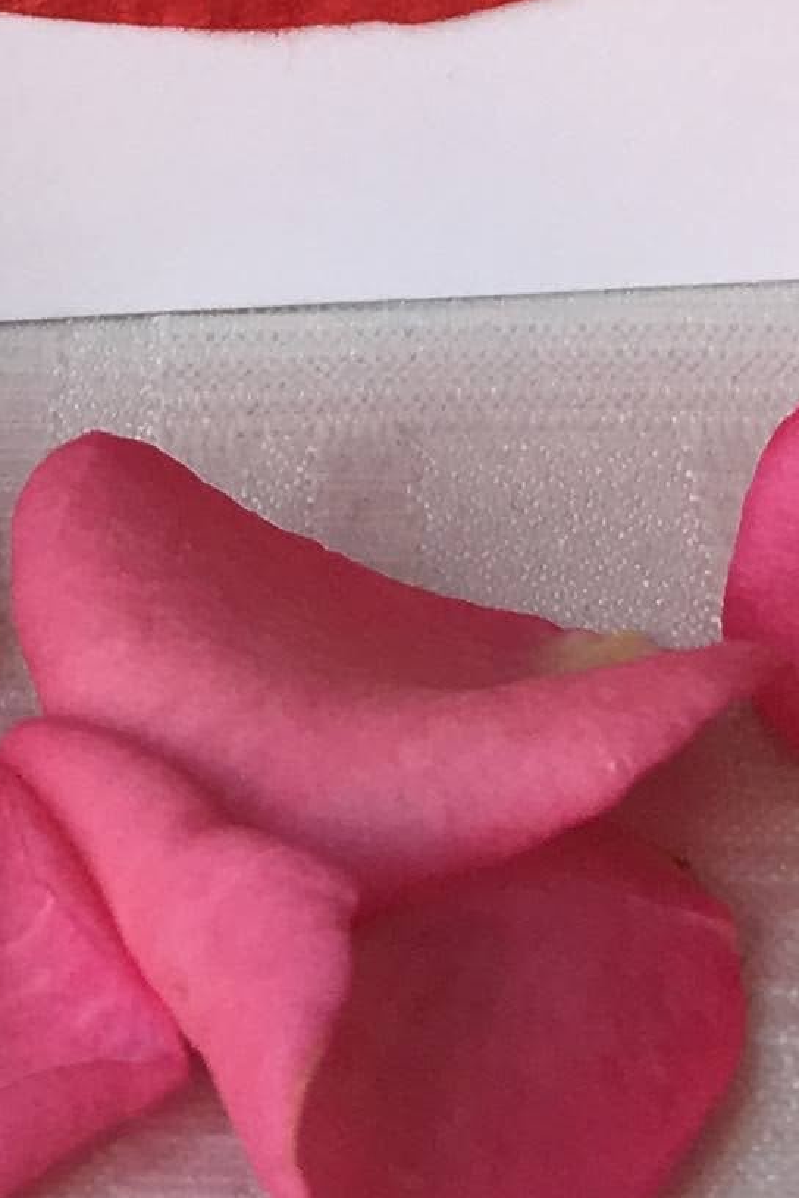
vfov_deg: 11.5
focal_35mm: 149
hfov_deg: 9.2
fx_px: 4960
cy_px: -1609
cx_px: 294
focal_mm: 4.15
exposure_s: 1/50
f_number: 2.2
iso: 25
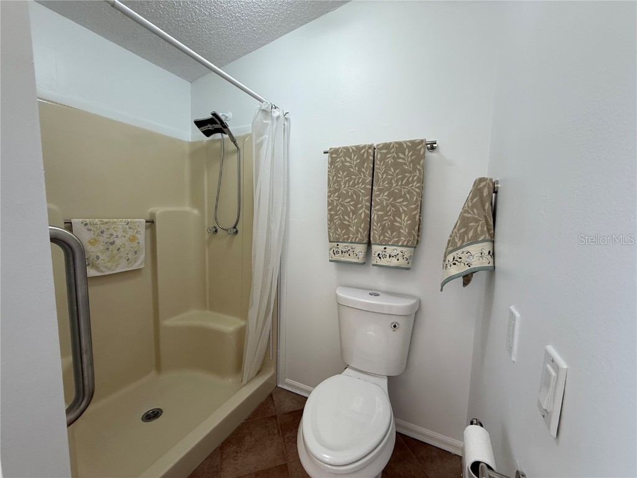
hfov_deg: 102.1
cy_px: 239
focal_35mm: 14
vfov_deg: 85.7
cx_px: 318
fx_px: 258
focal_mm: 2.22
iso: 160
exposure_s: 1/120
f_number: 2.2
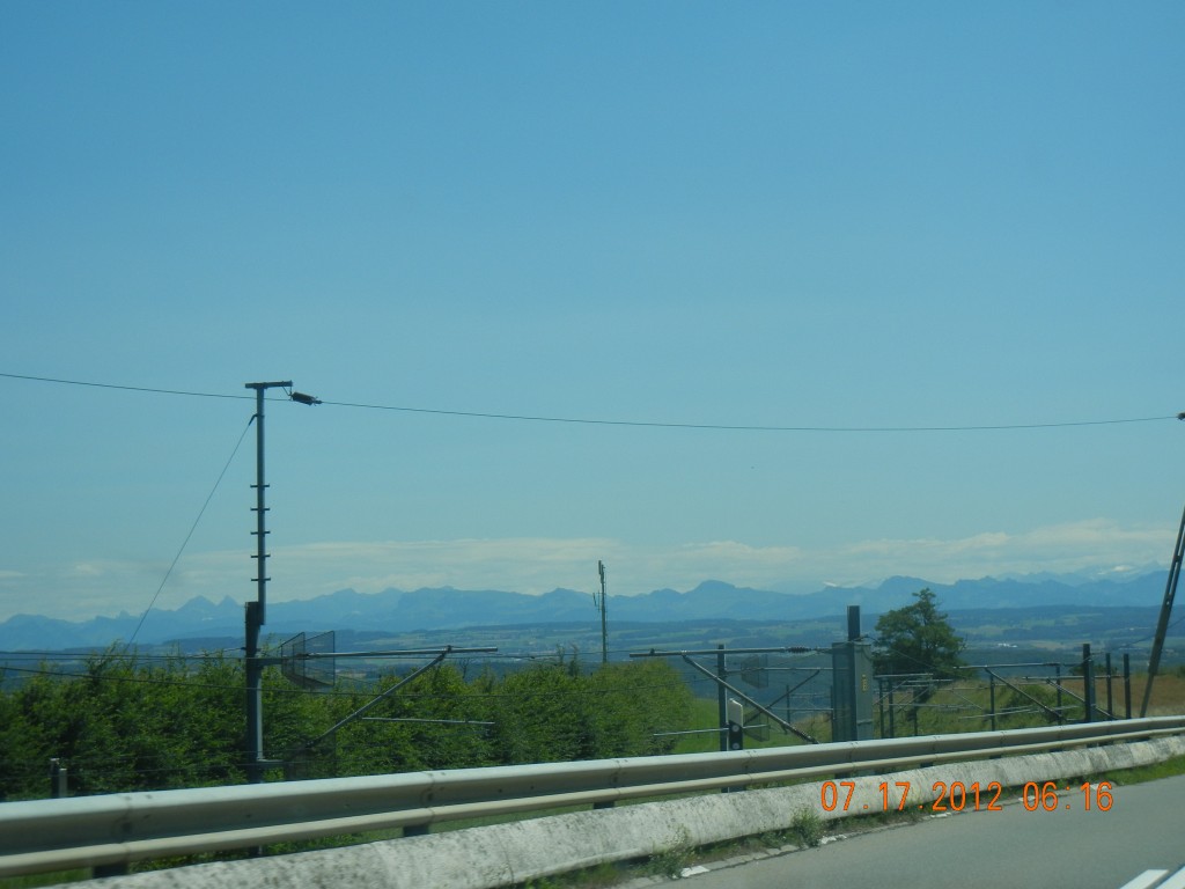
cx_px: 592
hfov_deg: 25.3
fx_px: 2636
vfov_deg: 19.1
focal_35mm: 77
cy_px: 444
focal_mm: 13.9
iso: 160
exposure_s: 1/360
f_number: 8.6
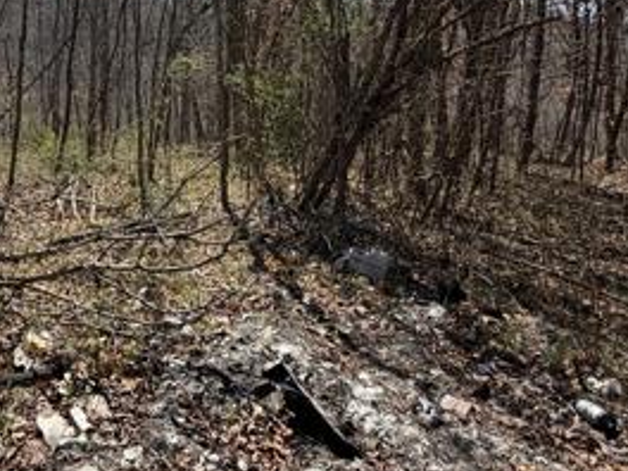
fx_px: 617
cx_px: 188
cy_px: 45
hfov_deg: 52.5
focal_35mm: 34
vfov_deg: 38.8
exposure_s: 1/770
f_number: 2.2
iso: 40
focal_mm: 2.22
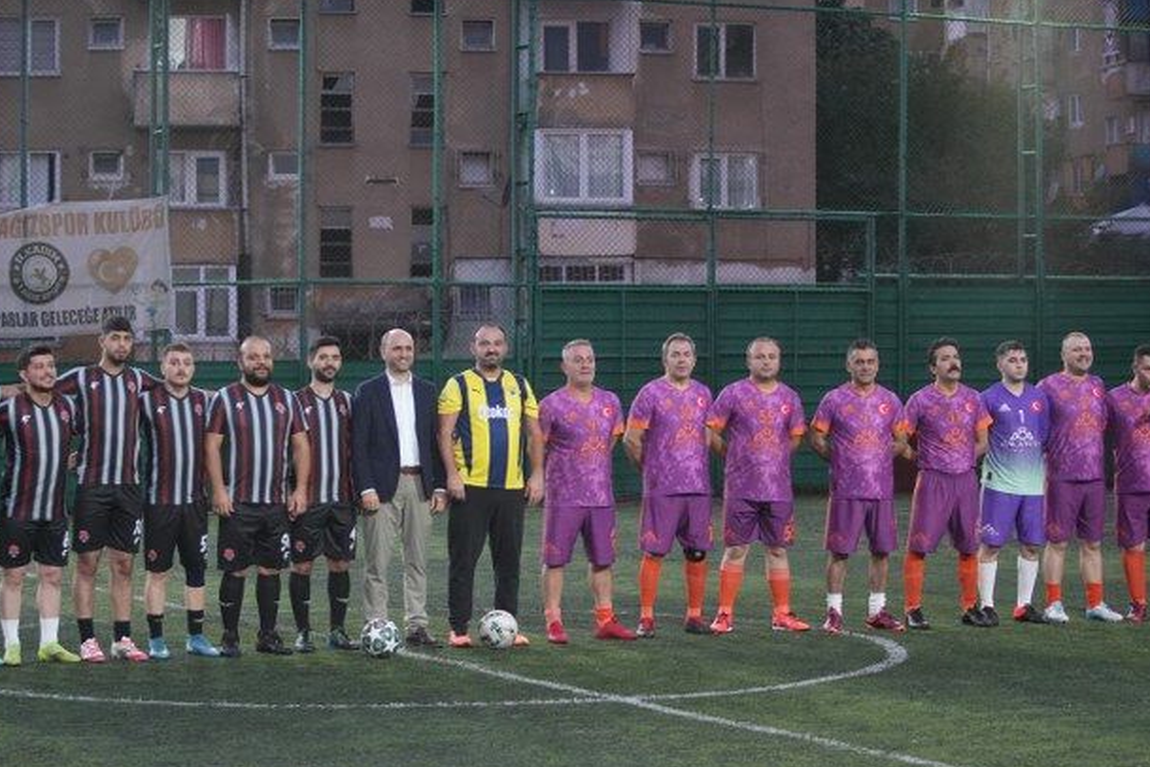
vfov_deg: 14.8
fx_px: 2939
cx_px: 516
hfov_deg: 22.1
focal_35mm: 92
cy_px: 479
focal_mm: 70
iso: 4000
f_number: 2.8
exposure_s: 1/160
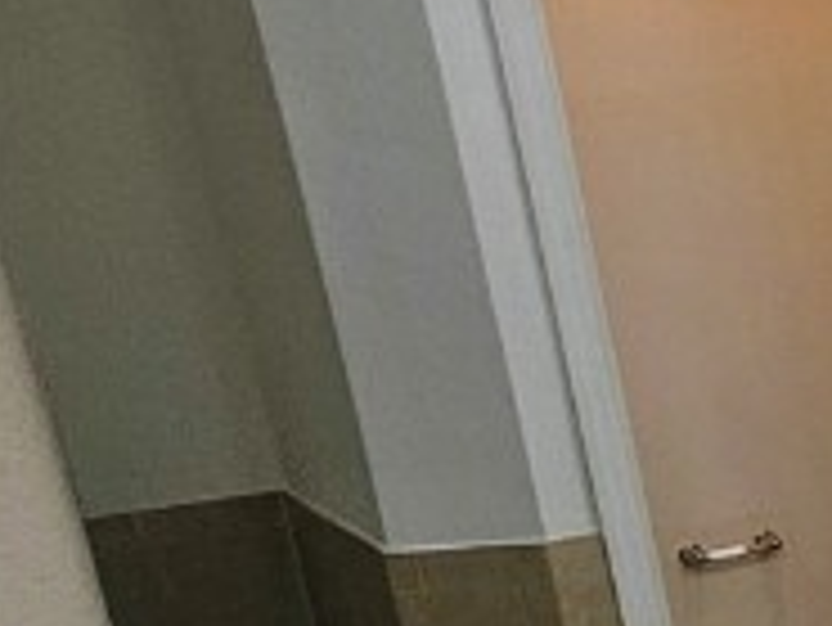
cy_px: 531
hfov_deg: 15.4
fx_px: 1732
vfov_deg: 20.2
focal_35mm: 72
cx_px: 1965
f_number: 2.2
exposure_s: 1/60
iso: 80
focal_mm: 2.2
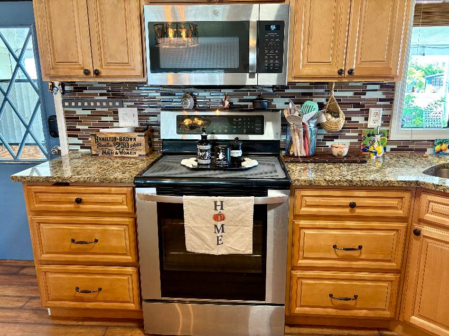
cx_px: 224
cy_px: 168
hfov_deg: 67.3
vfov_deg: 53.0
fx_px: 337
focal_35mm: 26
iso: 200
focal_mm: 5.96
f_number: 1.6
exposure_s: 1/60
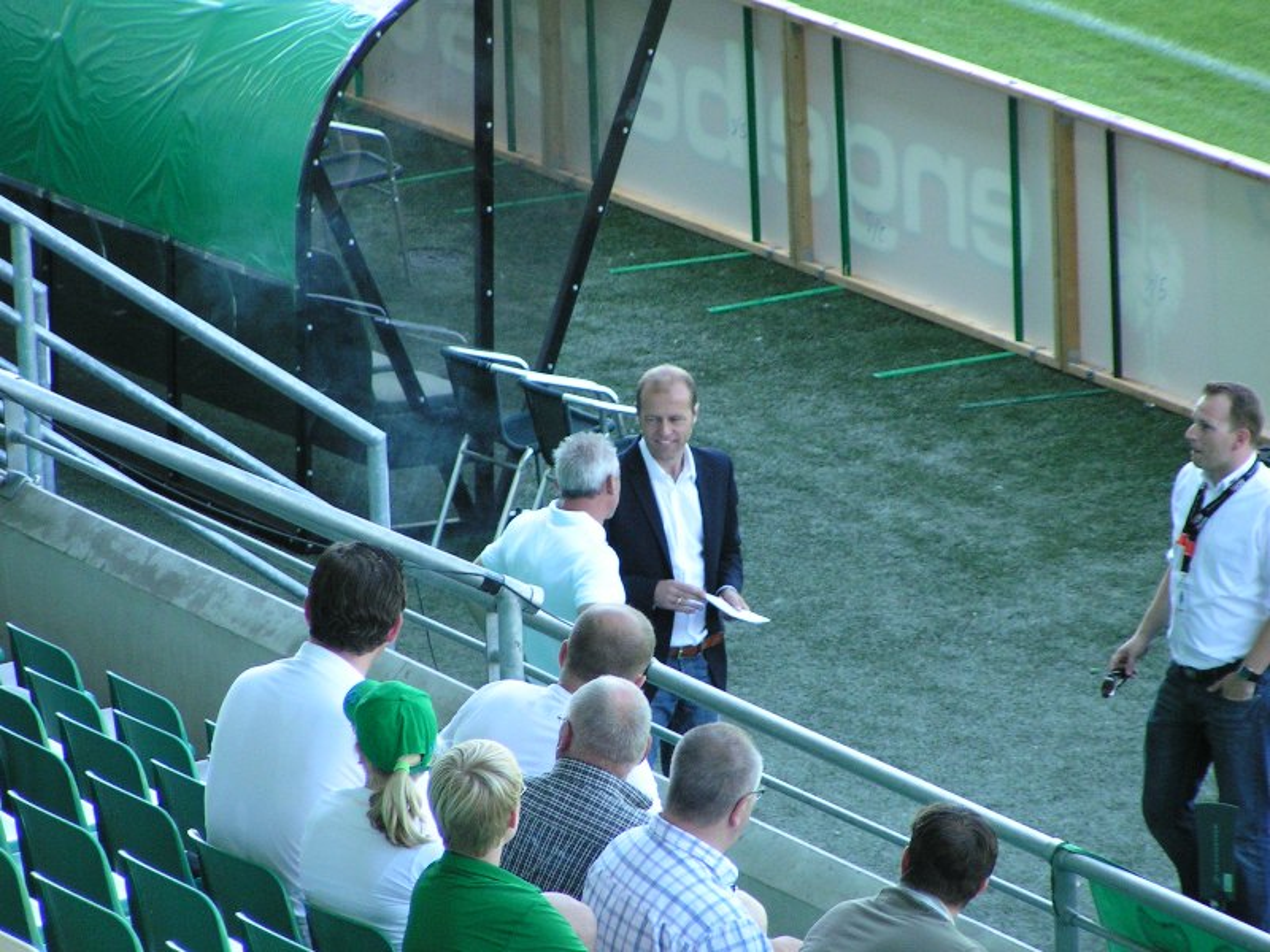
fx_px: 11410
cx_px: 635
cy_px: 476
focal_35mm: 311
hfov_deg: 6.4
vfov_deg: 4.8
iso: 200
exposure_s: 1/250
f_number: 3.5
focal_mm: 47.6
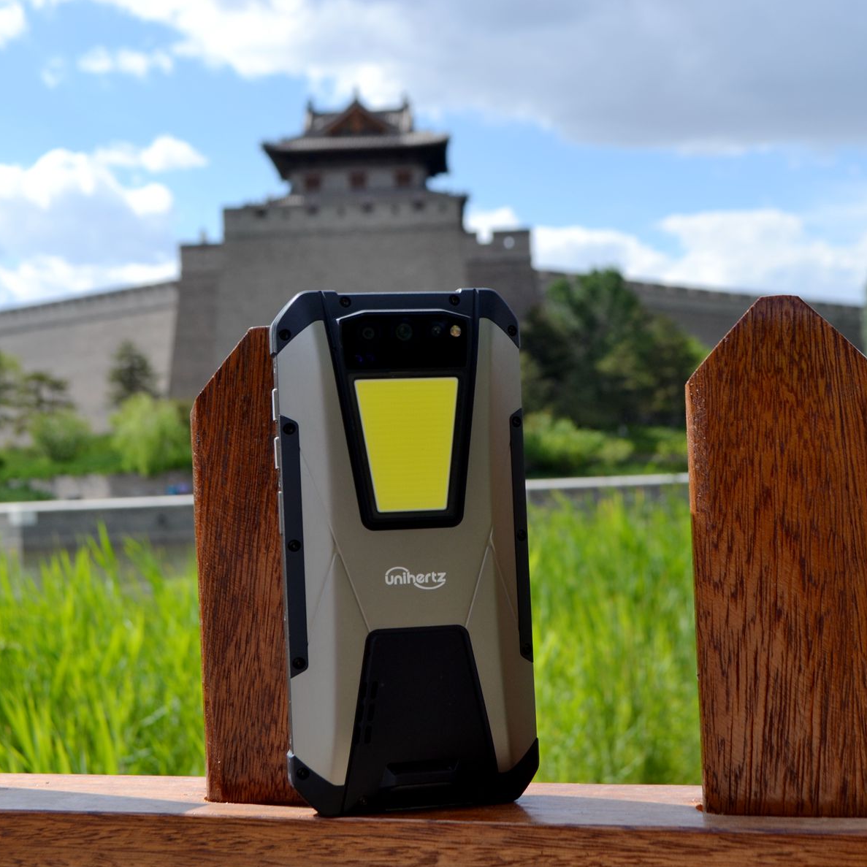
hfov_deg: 29.6
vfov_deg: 29.6
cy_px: 437
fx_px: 1644
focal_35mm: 58
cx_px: 440
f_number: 7.1
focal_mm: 30
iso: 100
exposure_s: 1/200
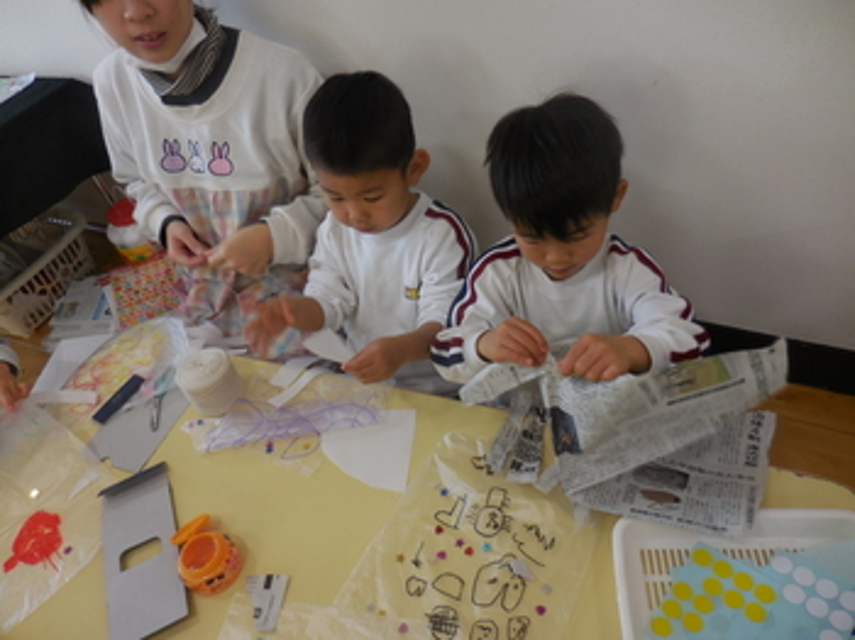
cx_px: 428
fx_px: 617
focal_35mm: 25
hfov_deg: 69.4
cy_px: 320
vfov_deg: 54.8
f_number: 3.3
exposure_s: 1/30
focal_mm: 4.5
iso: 200
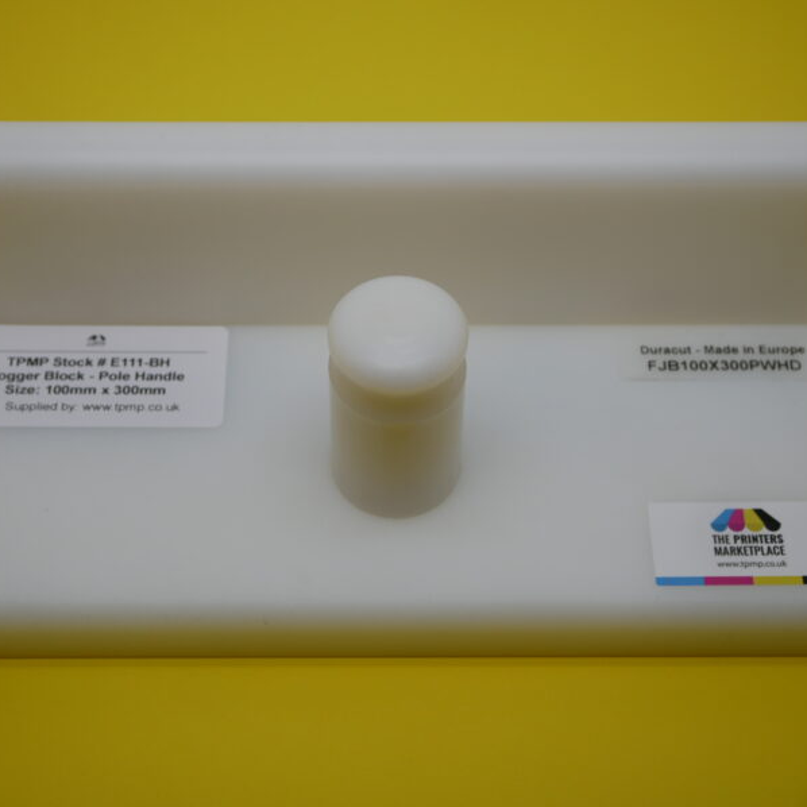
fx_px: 1873
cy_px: 404
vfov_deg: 24.3
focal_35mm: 71
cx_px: 394
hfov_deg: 24.3
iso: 200
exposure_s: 1/200
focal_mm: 30
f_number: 4
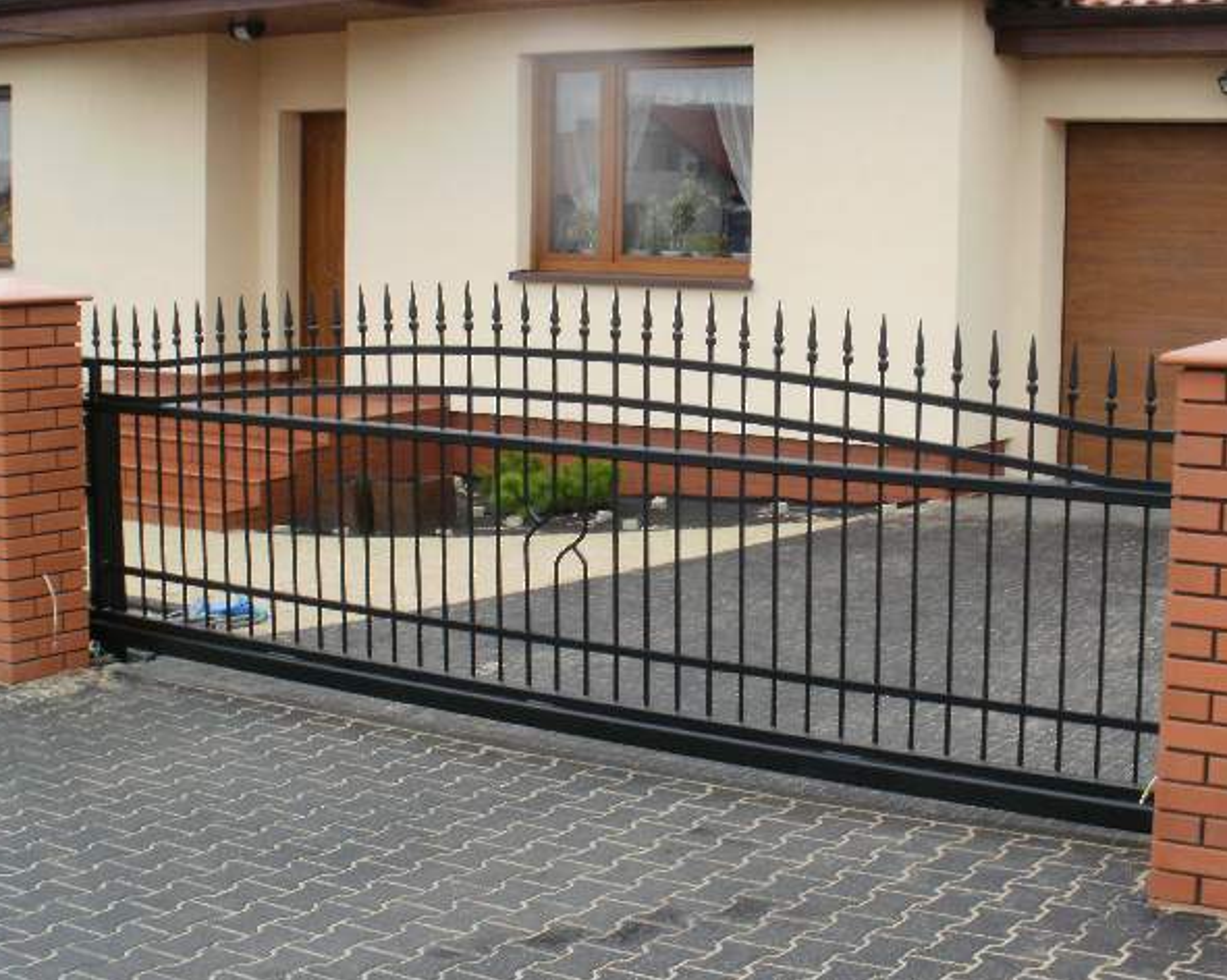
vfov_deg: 27.6
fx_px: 1996
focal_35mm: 55
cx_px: 639
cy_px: 496
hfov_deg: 34.2
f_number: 7
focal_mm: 9.1
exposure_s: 1/80
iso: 100
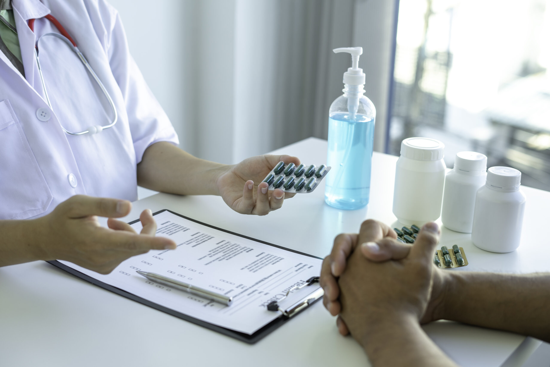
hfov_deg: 39.6
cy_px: 184
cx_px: 275
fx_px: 764
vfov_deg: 27.0
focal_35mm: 50
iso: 125
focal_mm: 50
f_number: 3.2
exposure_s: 1/160
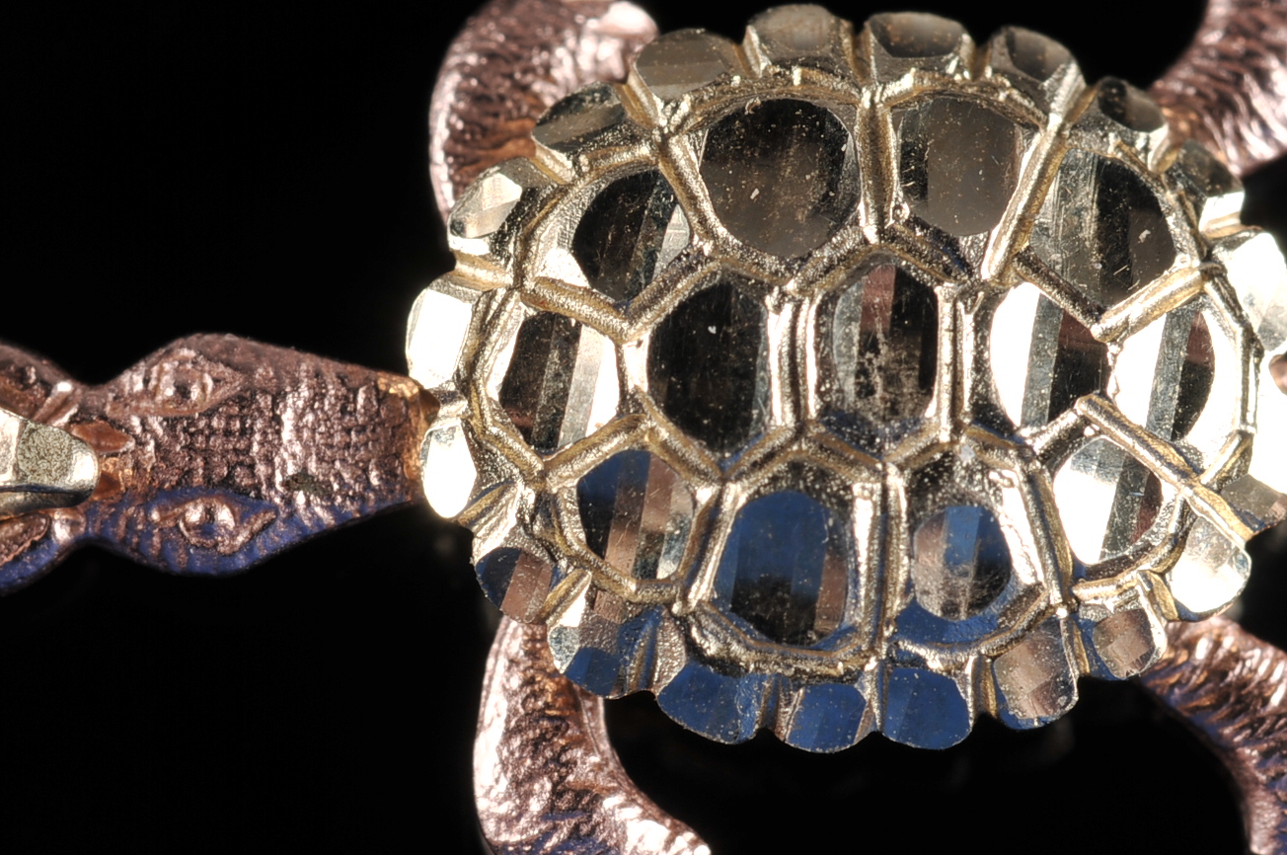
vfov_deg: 9.2
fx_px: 5284
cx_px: 614
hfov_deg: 13.9
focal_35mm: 148
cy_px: 515
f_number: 20
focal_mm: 60
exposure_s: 1/250
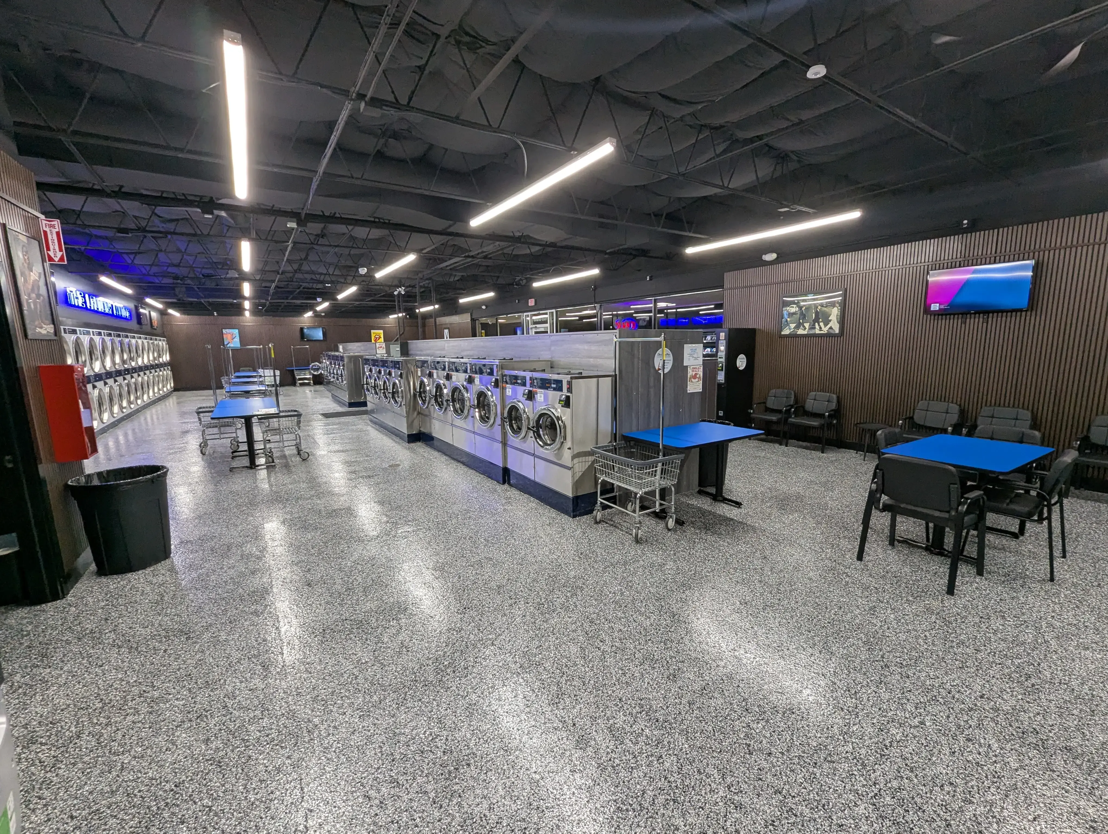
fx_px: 417
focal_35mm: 13
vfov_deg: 90.1
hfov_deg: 106.1
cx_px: 554
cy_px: 417
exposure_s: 1/120
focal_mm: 1.95
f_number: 2.2
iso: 240
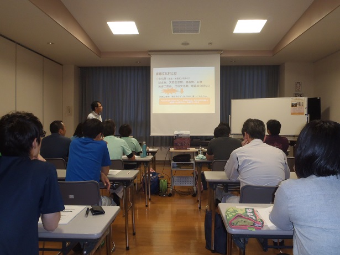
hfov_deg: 63.5
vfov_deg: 49.7
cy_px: 128
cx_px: 170
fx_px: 275
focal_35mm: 28
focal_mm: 5
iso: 125
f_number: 3.5
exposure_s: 1/30
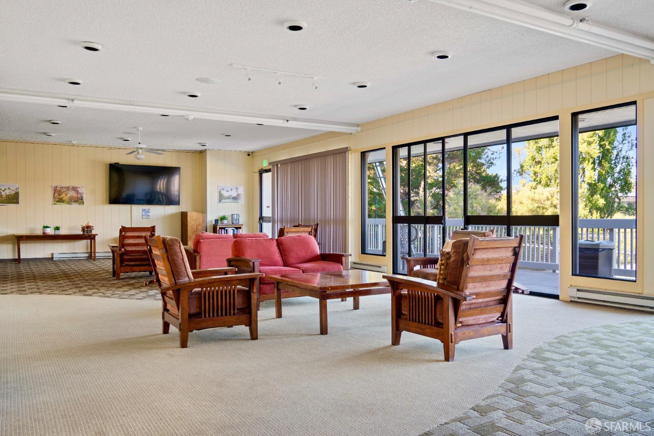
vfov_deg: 45.0
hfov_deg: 63.7
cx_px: 327
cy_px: 218
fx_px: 527
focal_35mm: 29
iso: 400
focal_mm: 29
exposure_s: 1/13
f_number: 7.1
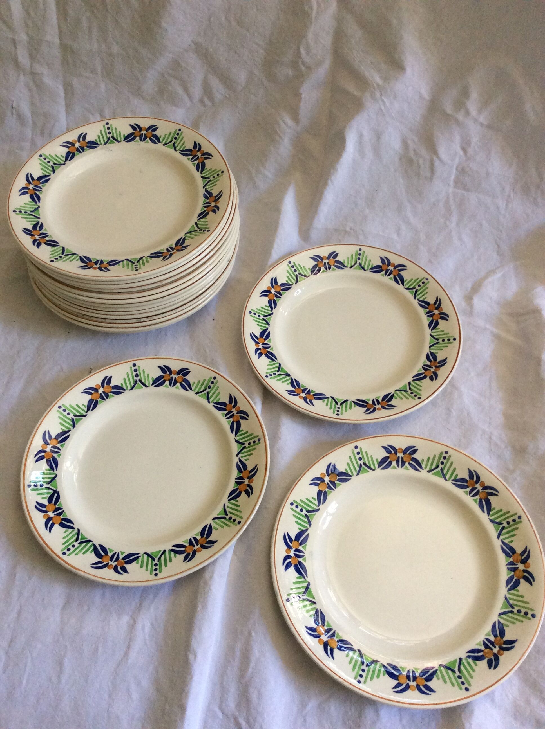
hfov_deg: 44.1
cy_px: 364
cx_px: 272
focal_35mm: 32
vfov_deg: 56.9
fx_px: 674
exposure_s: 1/25
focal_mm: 3.3
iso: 125
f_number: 2.4
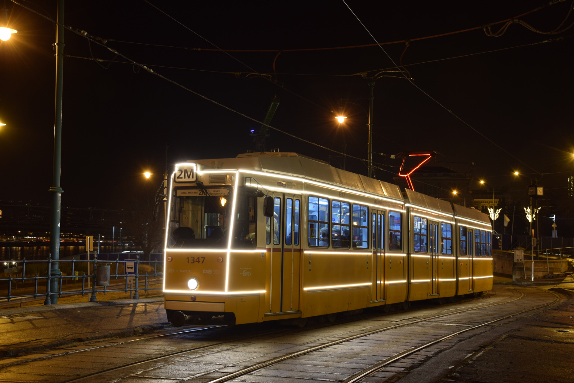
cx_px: 287
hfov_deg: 38.9
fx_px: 813
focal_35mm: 51
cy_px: 192
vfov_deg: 26.5
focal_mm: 34
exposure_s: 1/2
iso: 200
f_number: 6.3
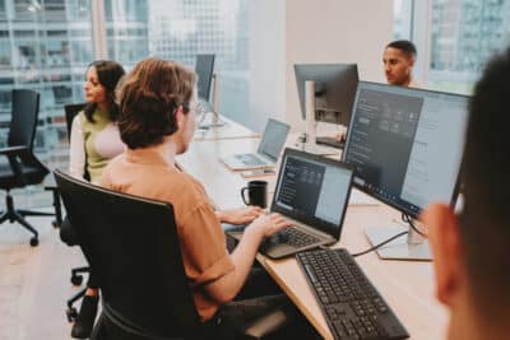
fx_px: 496
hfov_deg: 54.4
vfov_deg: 37.9
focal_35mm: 35
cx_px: 255
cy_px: 170
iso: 800
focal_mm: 35
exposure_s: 1/125
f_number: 3.5
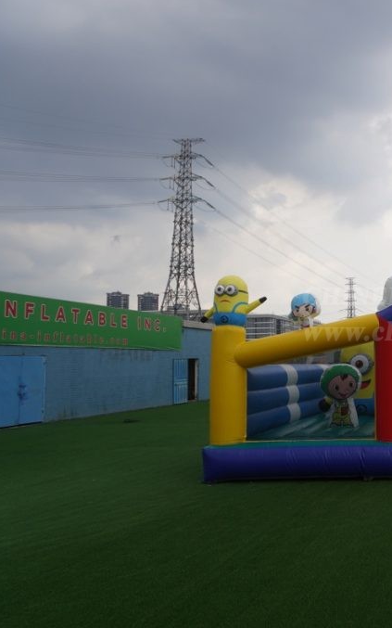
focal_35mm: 37
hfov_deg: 29.6
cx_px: 471
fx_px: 633
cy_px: 314
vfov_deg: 52.8
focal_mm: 16
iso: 100
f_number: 5
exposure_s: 1/400
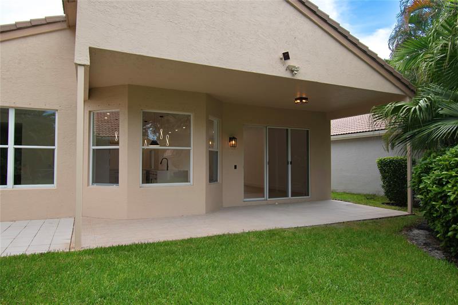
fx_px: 286
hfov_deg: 77.3
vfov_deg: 56.1
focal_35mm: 22
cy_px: 152
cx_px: 229
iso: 280
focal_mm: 15
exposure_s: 1/250
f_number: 8
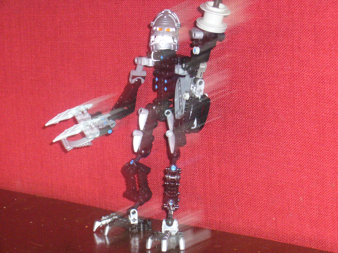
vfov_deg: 14.1
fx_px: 1025
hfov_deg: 18.7
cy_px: 126
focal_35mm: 105
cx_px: 169
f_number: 5
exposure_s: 1/30
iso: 400
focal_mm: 17.4
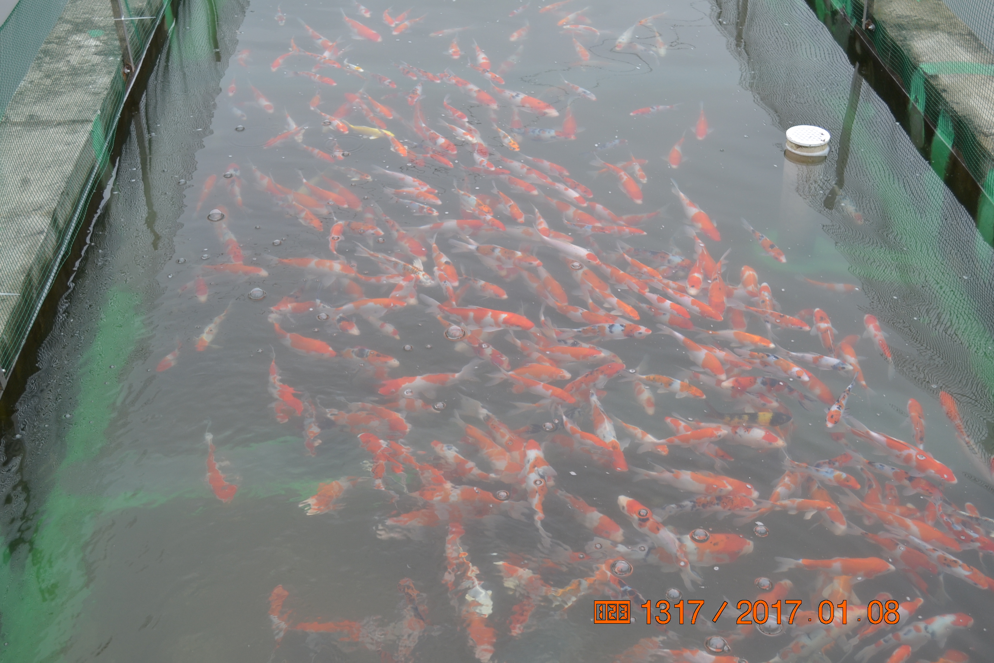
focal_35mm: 45
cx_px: 497
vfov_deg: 29.9
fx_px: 1242
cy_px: 332
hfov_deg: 43.6
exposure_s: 1/125
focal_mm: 30
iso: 250
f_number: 5.6
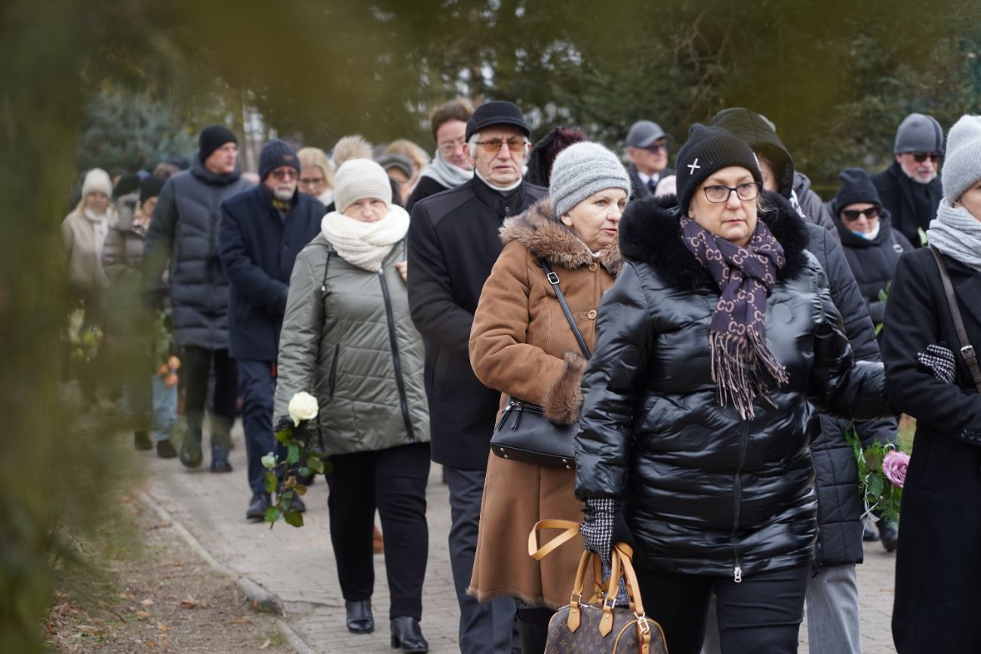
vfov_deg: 13.6
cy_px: 327
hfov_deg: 20.2
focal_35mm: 101
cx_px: 490
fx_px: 2752
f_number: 4
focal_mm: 101
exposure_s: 1/125
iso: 250
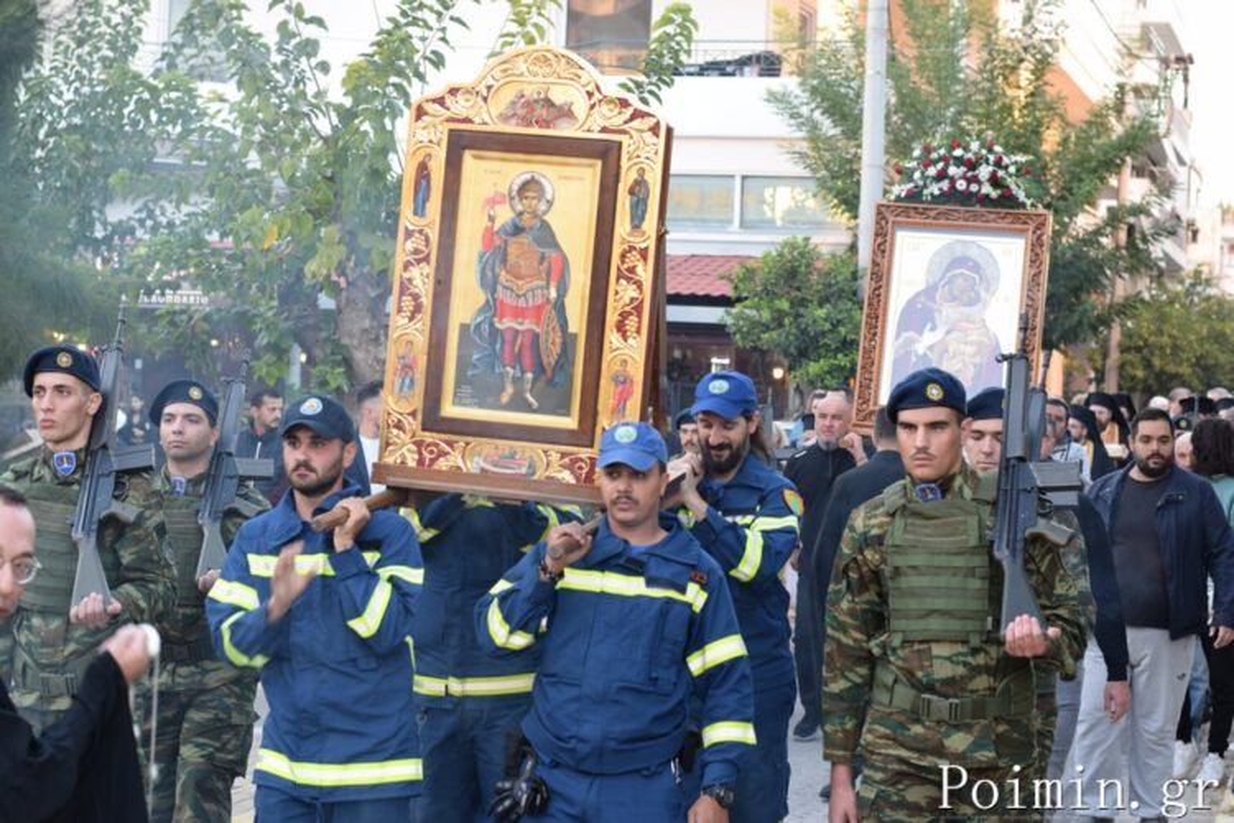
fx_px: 2571
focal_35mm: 75
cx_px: 617
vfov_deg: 18.2
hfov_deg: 27.0
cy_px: 412
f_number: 4
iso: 400
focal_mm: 50
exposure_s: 1/60
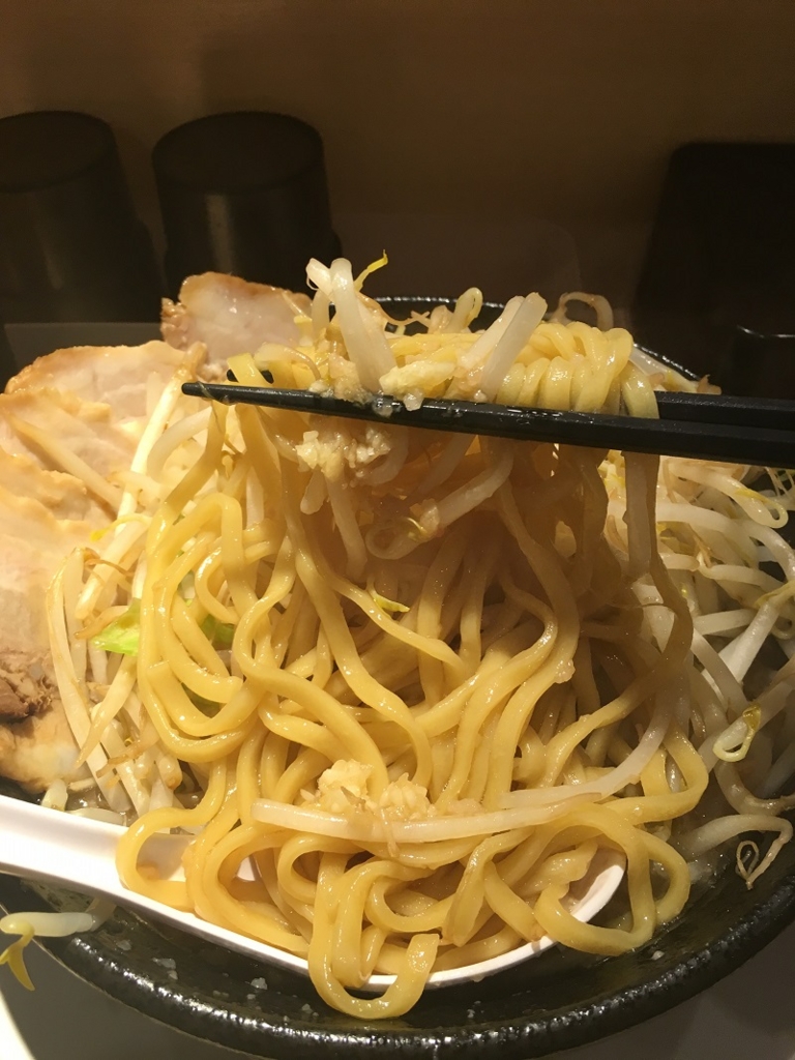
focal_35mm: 29
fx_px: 888
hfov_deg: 48.2
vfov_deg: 61.7
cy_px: 530
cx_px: 398
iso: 40
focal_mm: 4.15
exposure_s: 1/33
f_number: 2.2
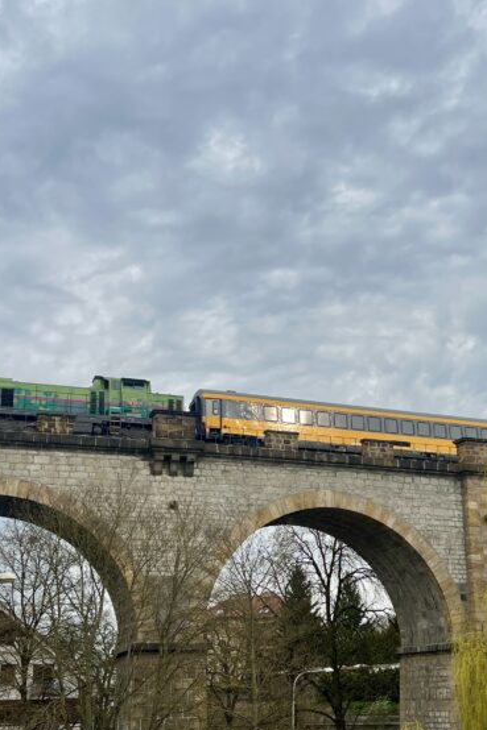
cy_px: 441
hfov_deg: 26.9
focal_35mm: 50
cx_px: 289
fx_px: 1015
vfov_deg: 39.4
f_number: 1.5
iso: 50
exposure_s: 1/2695
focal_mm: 5.7
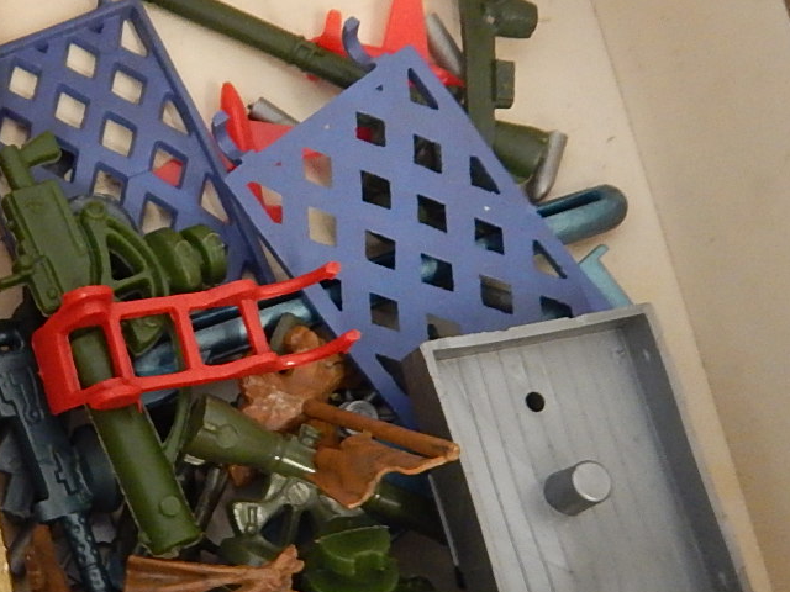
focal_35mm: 55
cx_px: 5
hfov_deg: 32.2
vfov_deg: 26.3
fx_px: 1255
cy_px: 423
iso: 400
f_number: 3
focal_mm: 4
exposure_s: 1/20
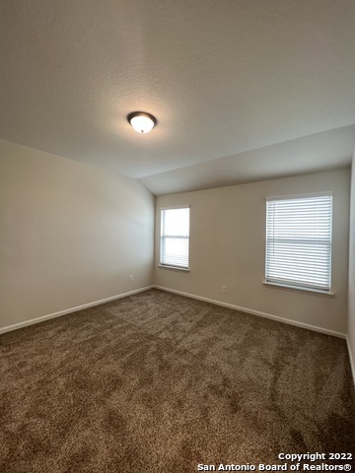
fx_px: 178
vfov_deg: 106.2
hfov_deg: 89.9
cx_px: 178
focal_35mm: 13
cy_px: 236
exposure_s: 1/60
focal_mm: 1.57
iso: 200
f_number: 1.8
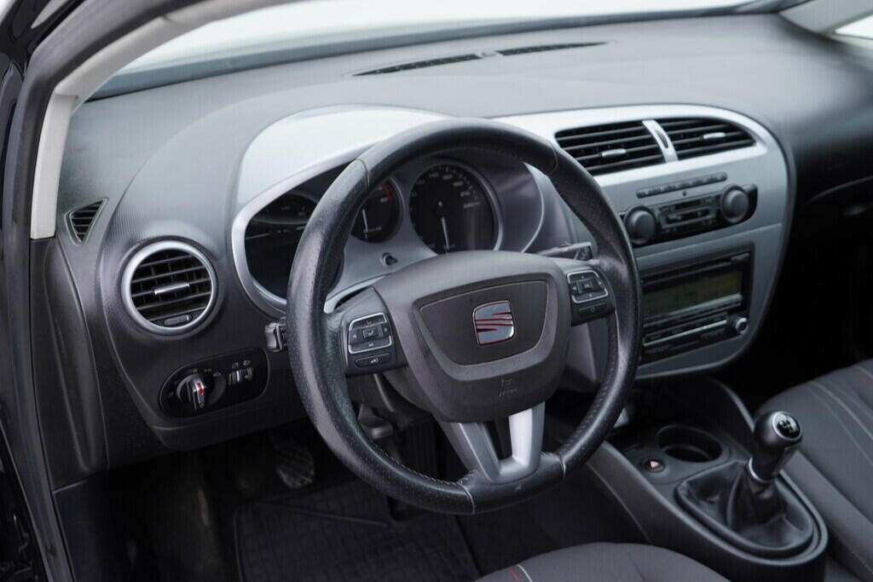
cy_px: 291
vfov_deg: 36.9
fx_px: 873
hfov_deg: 53.1
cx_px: 436
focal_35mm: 36
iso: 125
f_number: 2.8
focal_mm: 24
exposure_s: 1/40
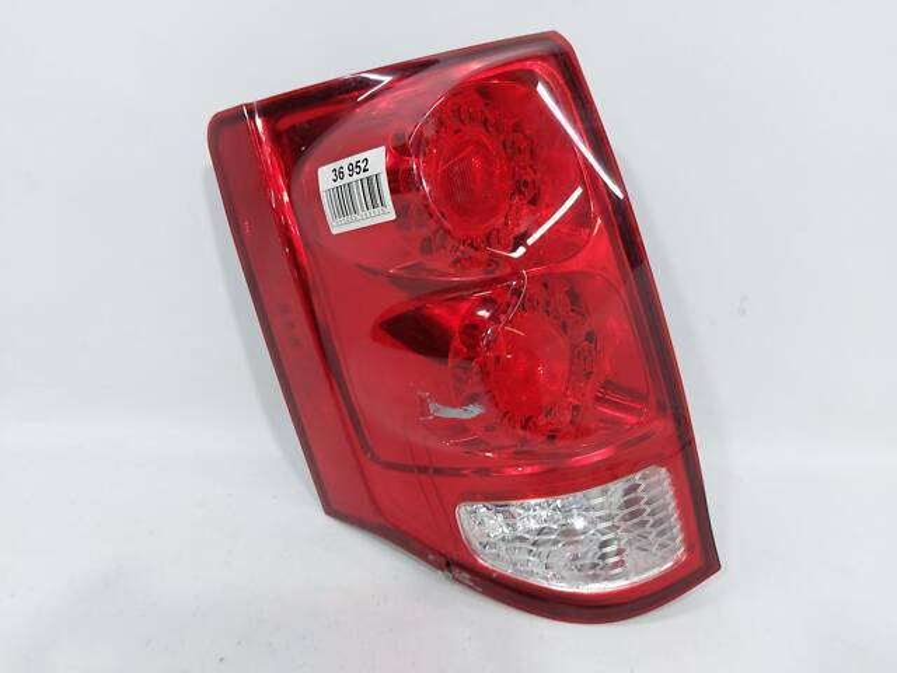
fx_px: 622
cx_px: 448
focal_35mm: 24
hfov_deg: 71.6
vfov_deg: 56.8
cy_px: 336
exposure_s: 1/50
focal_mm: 5.23
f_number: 1.8
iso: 64
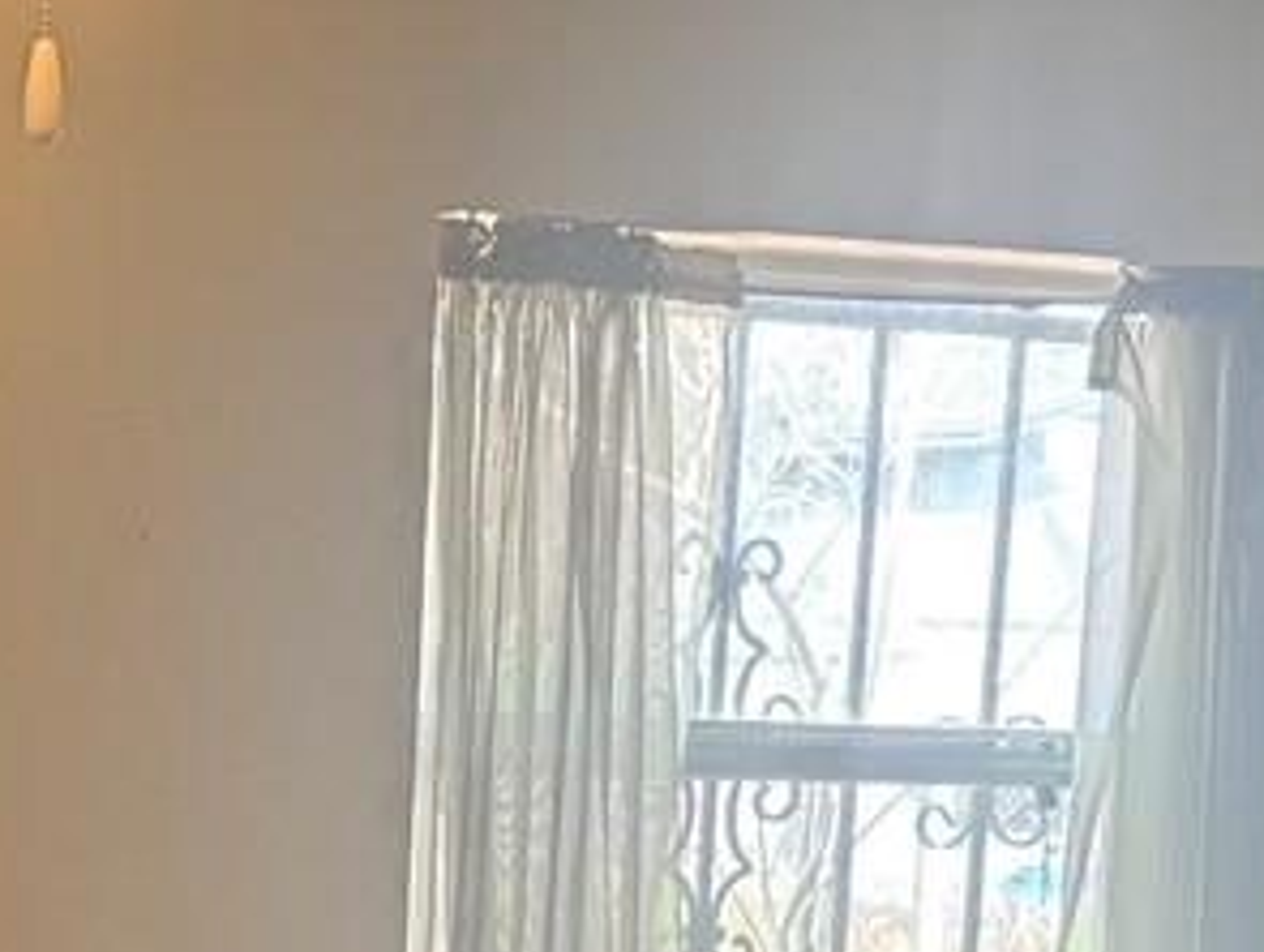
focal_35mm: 130
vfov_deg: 10.9
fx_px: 4753
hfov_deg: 14.9
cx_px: 17
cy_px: 1535
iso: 200
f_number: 1.78
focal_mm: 6.76
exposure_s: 1/60
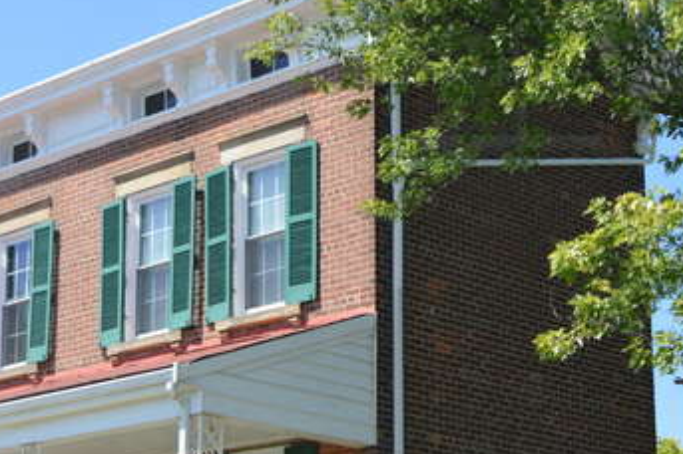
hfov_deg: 20.4
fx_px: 1857
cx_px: 78
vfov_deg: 13.9
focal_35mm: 98
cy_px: 309
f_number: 7.1
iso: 100
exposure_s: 1/200
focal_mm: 28
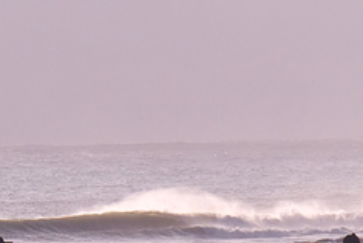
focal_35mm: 1149
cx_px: 224
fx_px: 11592
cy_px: 222
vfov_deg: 1.2
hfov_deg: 1.8
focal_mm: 230
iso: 1000
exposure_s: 1/2000
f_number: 11
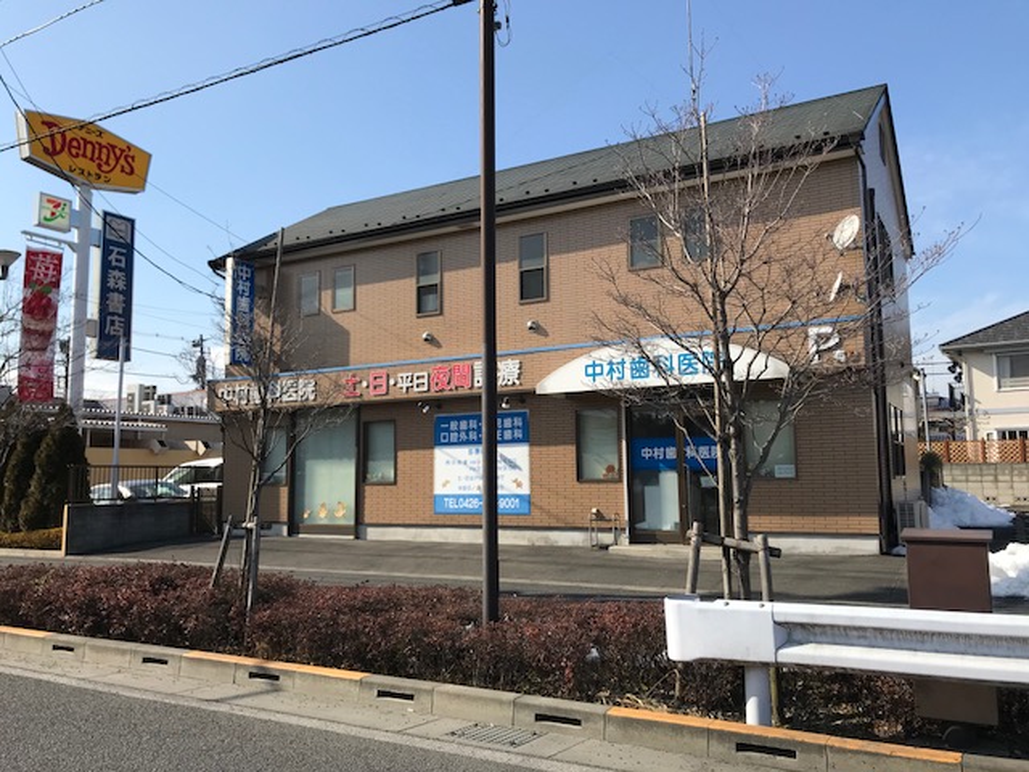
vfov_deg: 49.7
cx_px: 514
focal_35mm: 28
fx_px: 832
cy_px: 386
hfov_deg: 63.4
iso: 20
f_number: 1.8
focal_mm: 3.99
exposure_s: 1/2128
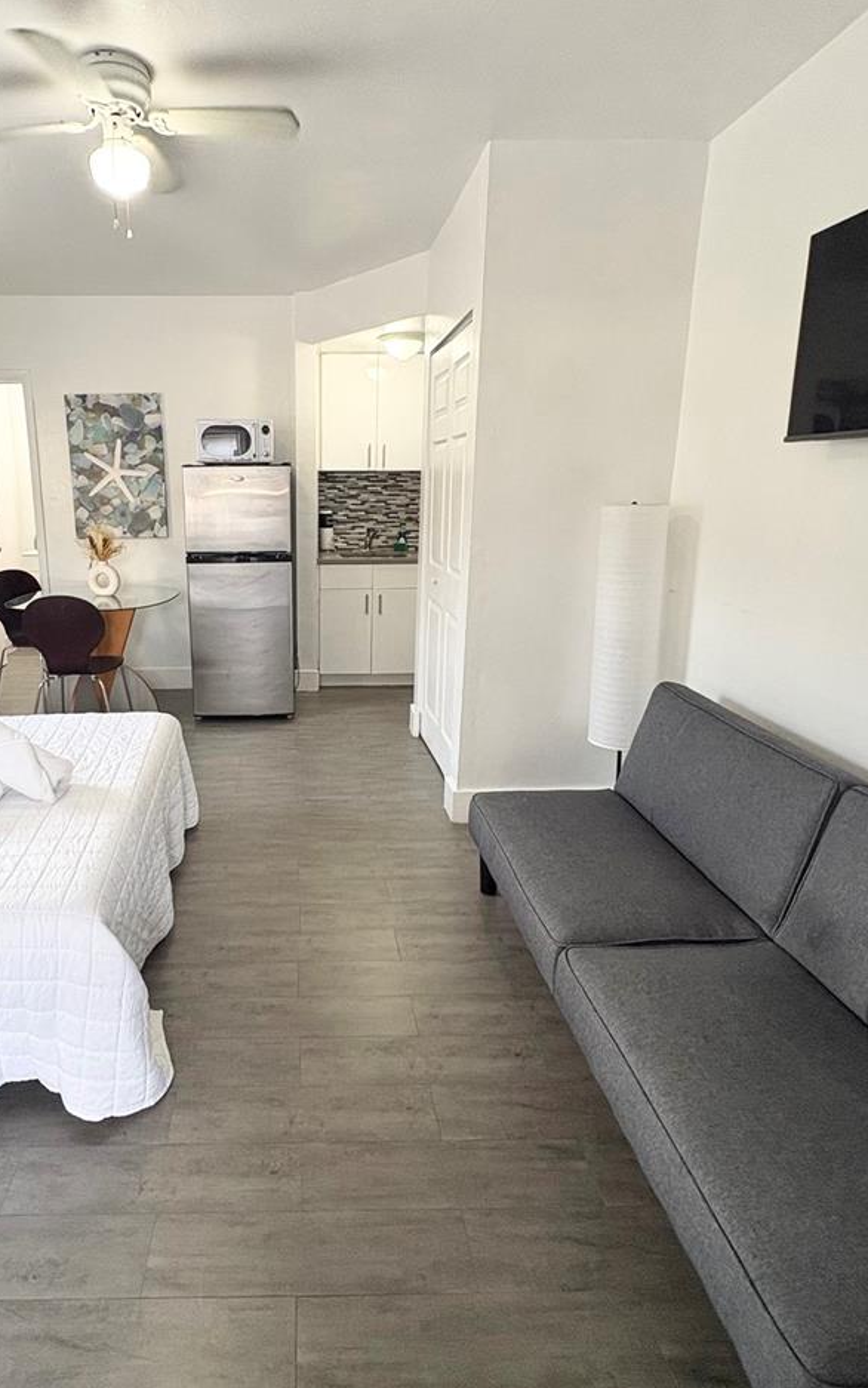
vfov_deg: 87.8
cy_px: 641
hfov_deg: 61.0
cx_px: 302
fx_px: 719
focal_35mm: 19
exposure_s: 1/60
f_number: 2.2
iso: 160
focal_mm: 2.22
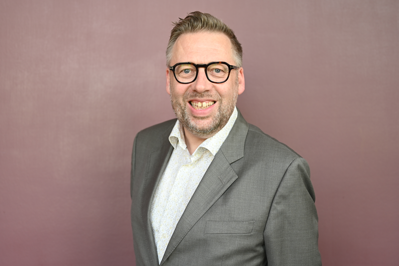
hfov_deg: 39.6
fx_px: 554
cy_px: 133
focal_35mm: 50
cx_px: 200
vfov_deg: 27.0
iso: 400
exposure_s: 1/250
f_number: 2.8
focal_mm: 50
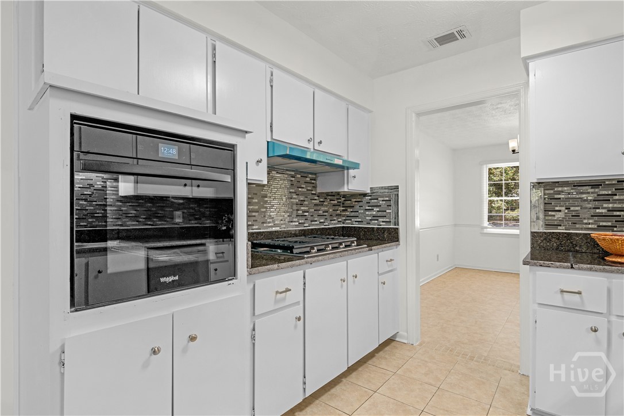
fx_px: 286
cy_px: 208
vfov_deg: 72.0
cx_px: 312
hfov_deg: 95.0
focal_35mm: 16
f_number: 7.1
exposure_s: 1/10
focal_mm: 11
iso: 250
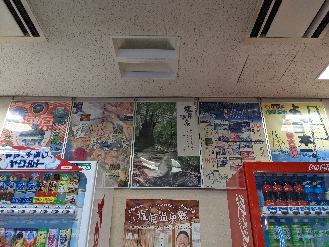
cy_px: 124
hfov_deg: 65.3
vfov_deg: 51.4
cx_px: 164
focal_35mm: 27
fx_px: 257
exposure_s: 1/25
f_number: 1.73
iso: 110
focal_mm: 4.38
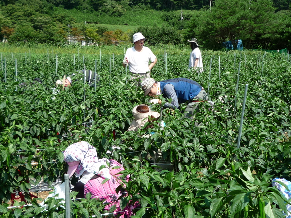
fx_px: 370
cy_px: 109
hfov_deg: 42.9
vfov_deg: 32.9
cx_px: 146
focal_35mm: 44
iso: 100
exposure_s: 1/500
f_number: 4
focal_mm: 4.4
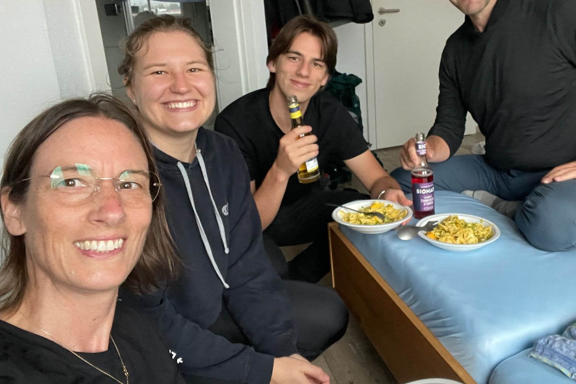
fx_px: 496
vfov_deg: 42.1
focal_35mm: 31
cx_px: 370
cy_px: 152
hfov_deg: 59.3
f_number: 2.2
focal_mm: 2.71
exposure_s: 1/60
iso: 320
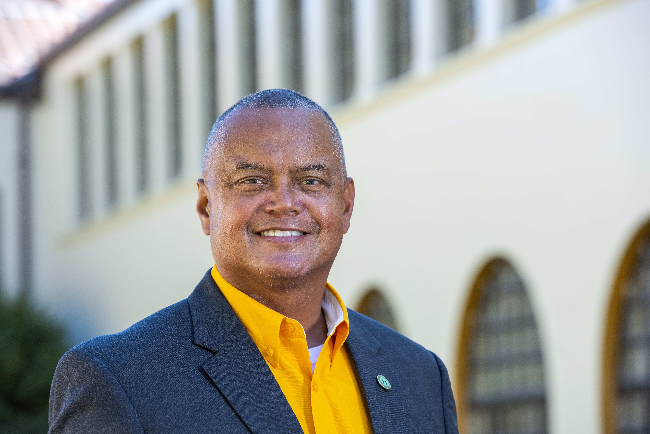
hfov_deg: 11.7
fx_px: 3161
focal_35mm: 175
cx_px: 325
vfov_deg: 7.9
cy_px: 217
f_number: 6.3
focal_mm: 175
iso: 400
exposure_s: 1/200
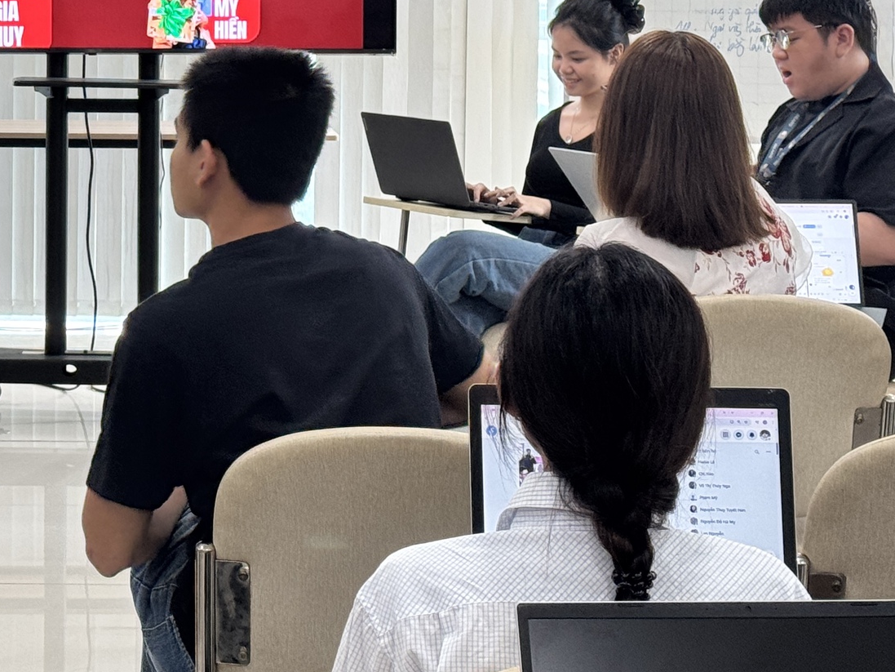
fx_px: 2896
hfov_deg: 17.1
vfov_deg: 13.0
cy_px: -6
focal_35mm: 112
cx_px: -32
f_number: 1.78
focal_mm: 6.76
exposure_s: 1/60
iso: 125
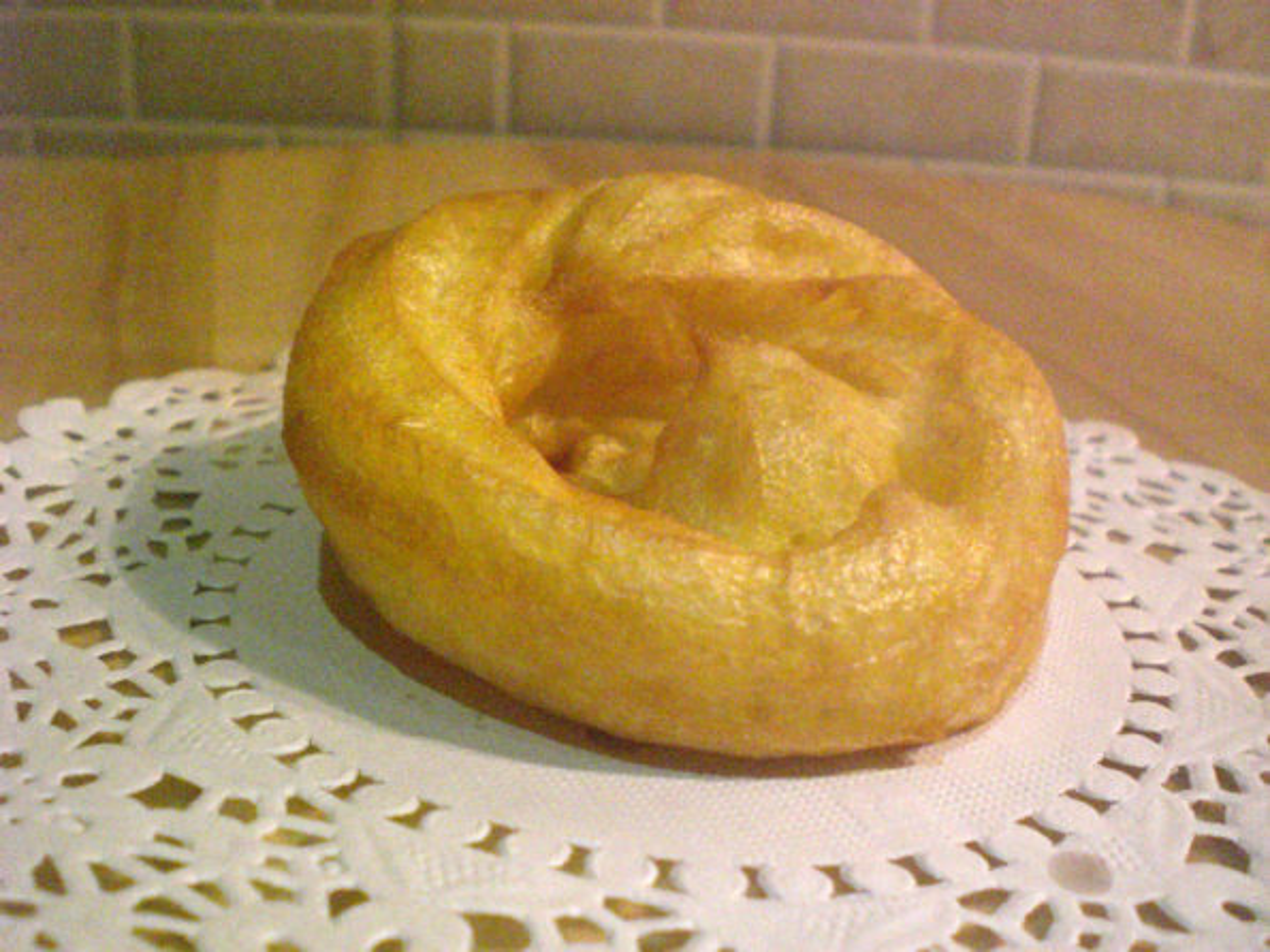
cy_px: 476
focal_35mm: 38
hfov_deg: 49.0
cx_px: 635
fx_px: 1394
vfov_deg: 37.7
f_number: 3.1
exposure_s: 1/125
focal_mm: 6.3
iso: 800
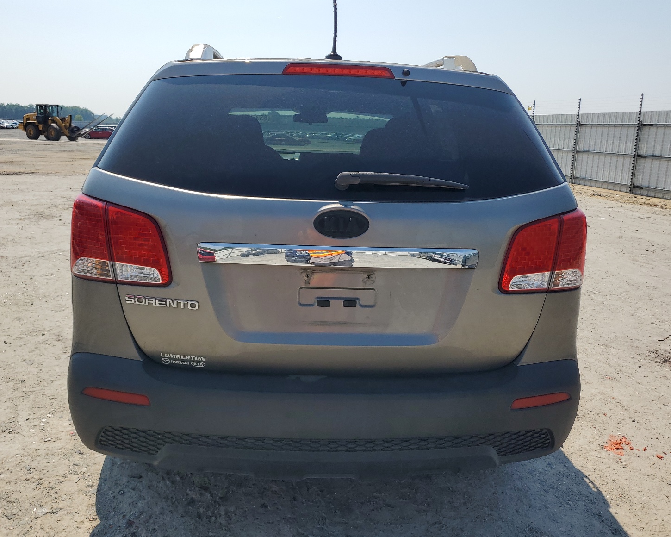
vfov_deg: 51.5
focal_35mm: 28
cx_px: 326
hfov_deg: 62.2
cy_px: 260
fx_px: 556
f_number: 1.5
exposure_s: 1/5000
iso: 50
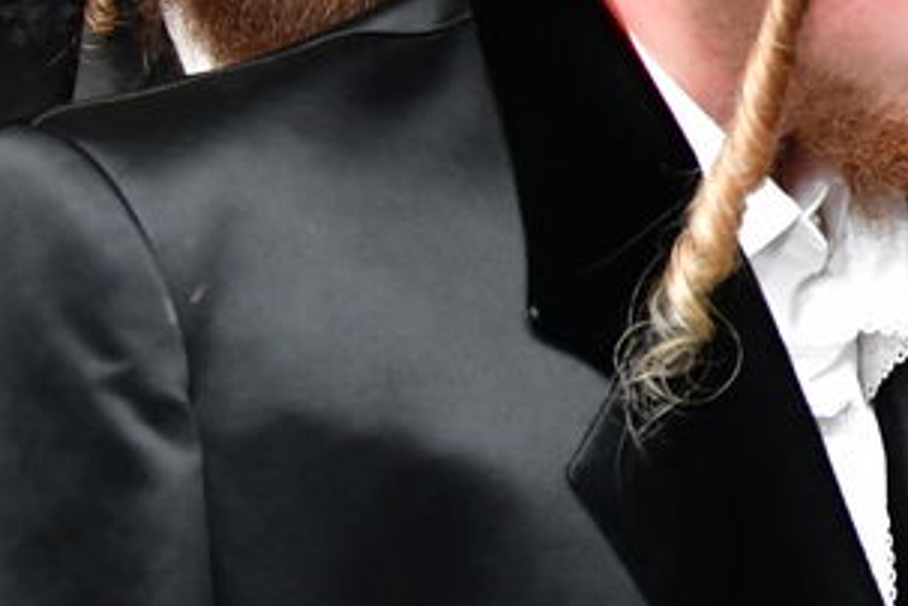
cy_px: -190
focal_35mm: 111
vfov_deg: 12.0
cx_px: 1612
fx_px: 2799
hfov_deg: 15.8
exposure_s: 1/100
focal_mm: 24
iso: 2500
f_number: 5.6
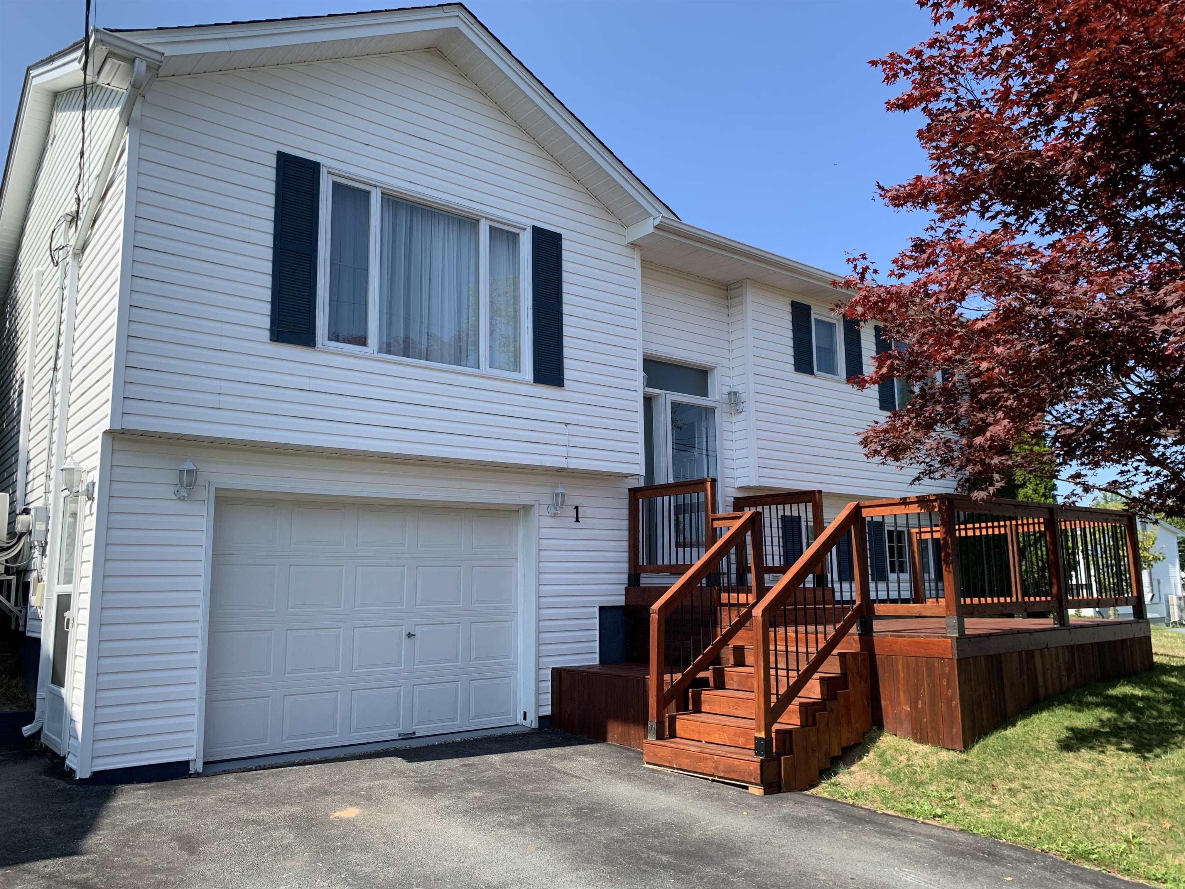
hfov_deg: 67.3
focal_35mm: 26
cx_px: 592
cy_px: 444
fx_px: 890
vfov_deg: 53.1
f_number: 1.8
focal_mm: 4.25
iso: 25
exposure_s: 1/1250
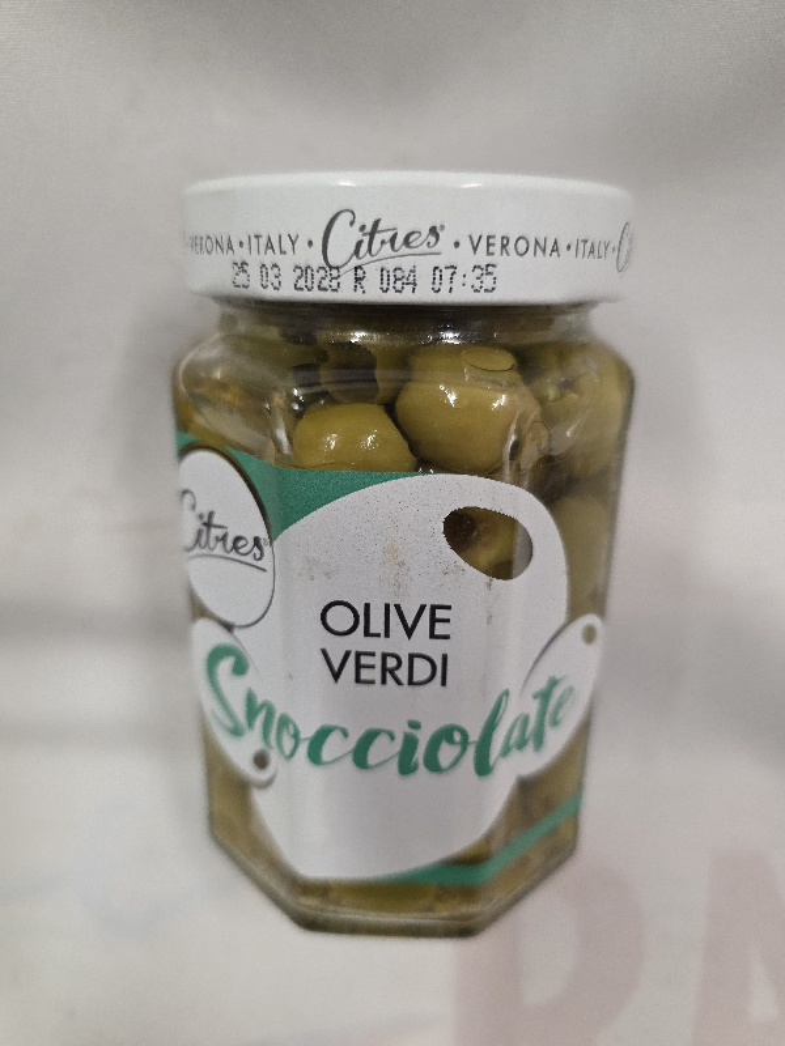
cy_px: 523
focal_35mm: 23
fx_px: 695
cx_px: 392
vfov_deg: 73.9
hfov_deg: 58.9
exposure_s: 1/101
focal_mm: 6.3
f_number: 1.7
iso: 500
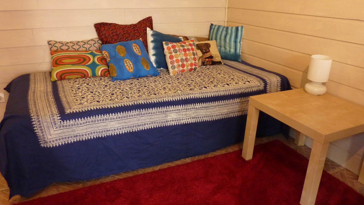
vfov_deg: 41.4
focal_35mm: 28
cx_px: 178
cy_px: 86
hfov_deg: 67.9
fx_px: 270
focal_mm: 4.1
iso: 400
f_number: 3.3
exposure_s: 1/20
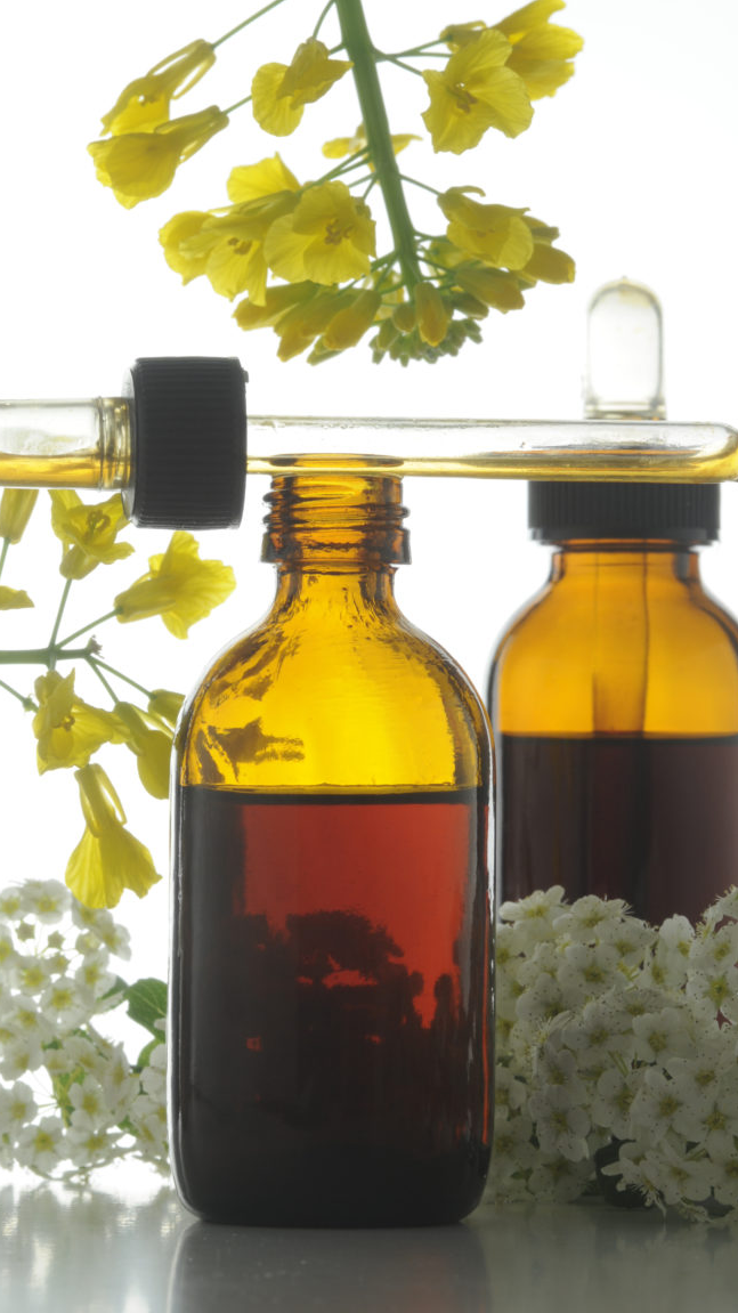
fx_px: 5761
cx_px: 367
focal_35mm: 166
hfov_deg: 7.3
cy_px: 658
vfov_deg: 13.0
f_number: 22
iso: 200
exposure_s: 1/3.33
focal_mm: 105
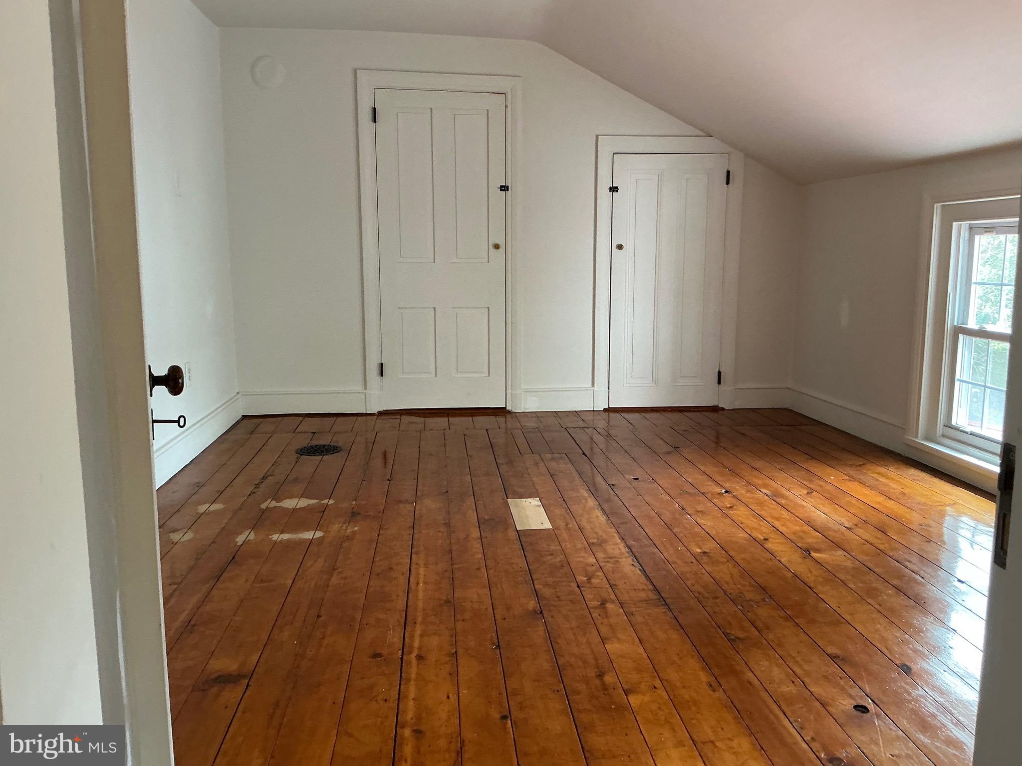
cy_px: 383
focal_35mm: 28
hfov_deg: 63.4
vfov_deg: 49.7
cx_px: 511
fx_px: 827
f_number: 1.8
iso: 125
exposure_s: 1/60
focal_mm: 3
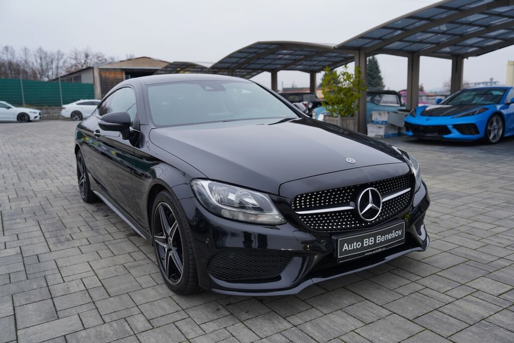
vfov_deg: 43.6
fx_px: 428
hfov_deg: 61.9
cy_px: 172
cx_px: 257
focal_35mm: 30
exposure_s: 1/40
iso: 100
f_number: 3.2
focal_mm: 30
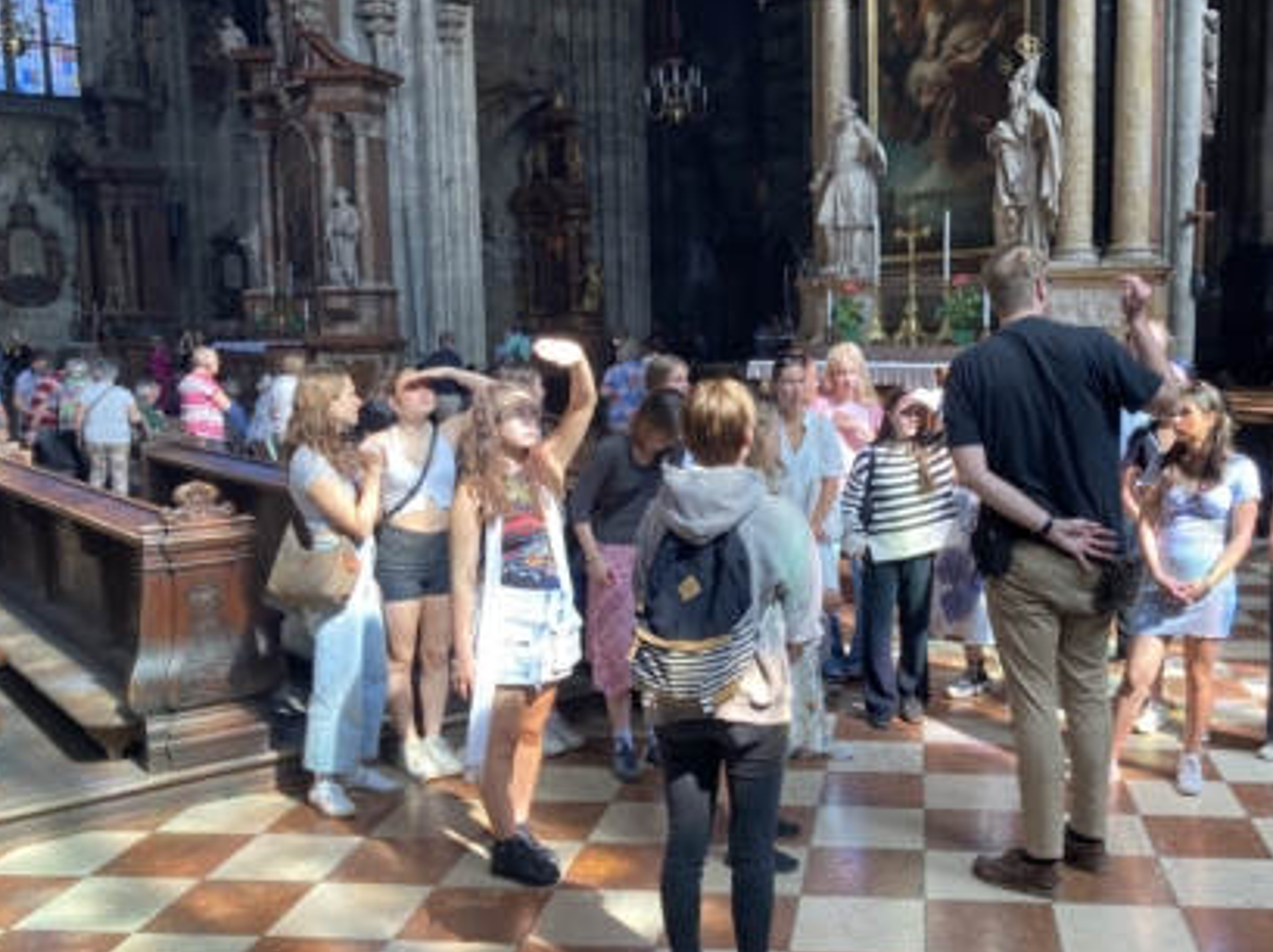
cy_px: 493
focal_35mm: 37
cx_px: 822
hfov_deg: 49.5
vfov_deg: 38.6
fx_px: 1359
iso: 50
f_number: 1.8
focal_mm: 3.99
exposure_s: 1/121
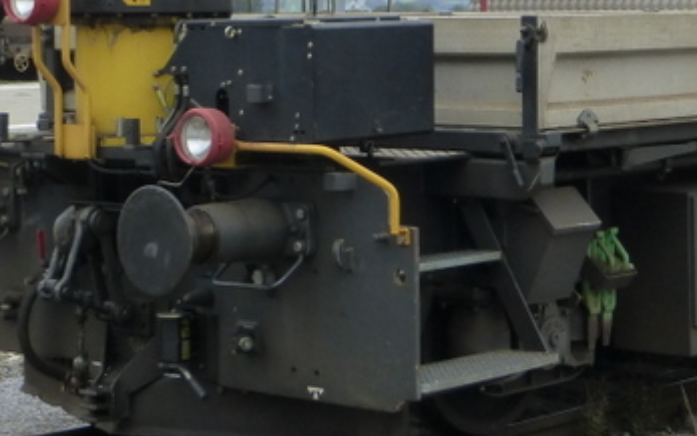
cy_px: 40
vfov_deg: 12.1
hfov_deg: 19.4
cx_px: 428
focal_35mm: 107
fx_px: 2033
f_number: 3.7
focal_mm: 6.1
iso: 160
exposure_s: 1/250
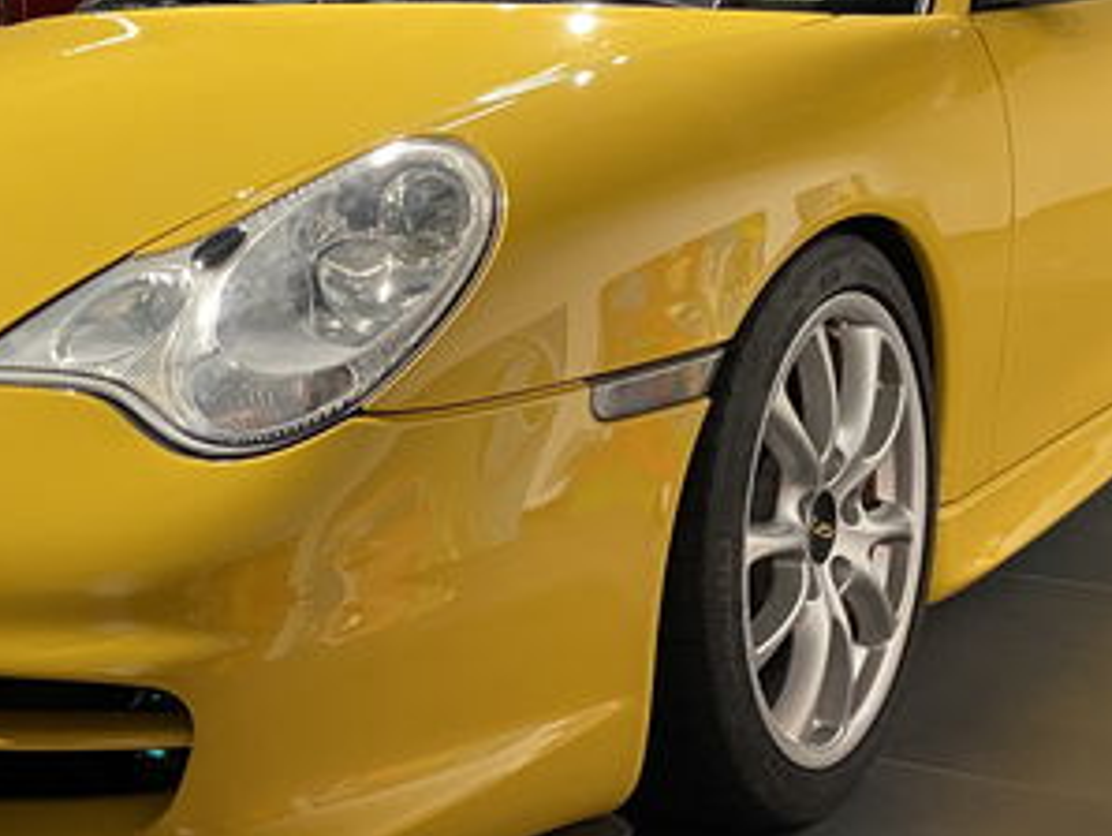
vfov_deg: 22.0
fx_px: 2154
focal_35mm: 67
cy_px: 392
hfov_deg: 28.8
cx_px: 373
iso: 160
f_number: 1.8
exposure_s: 1/50
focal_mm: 4.25
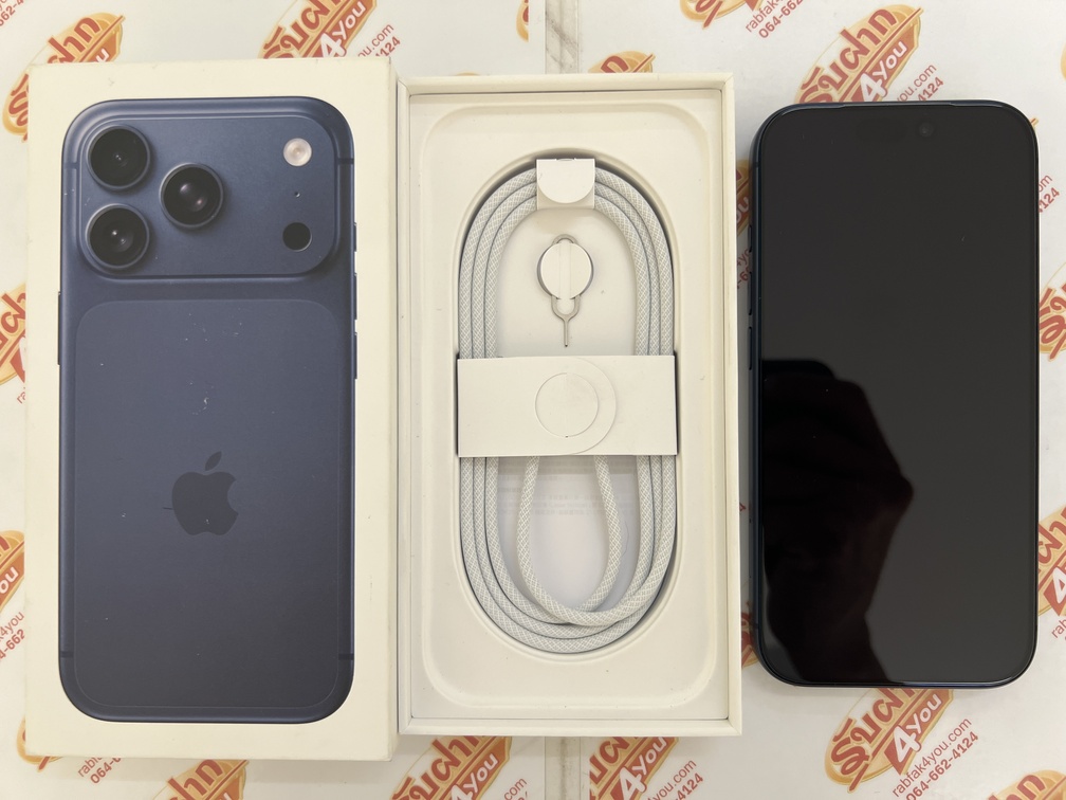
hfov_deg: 67.3
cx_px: 533
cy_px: 400
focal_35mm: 26
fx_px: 801
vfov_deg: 53.1
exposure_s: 1/121
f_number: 1.5
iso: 100
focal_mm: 5.7
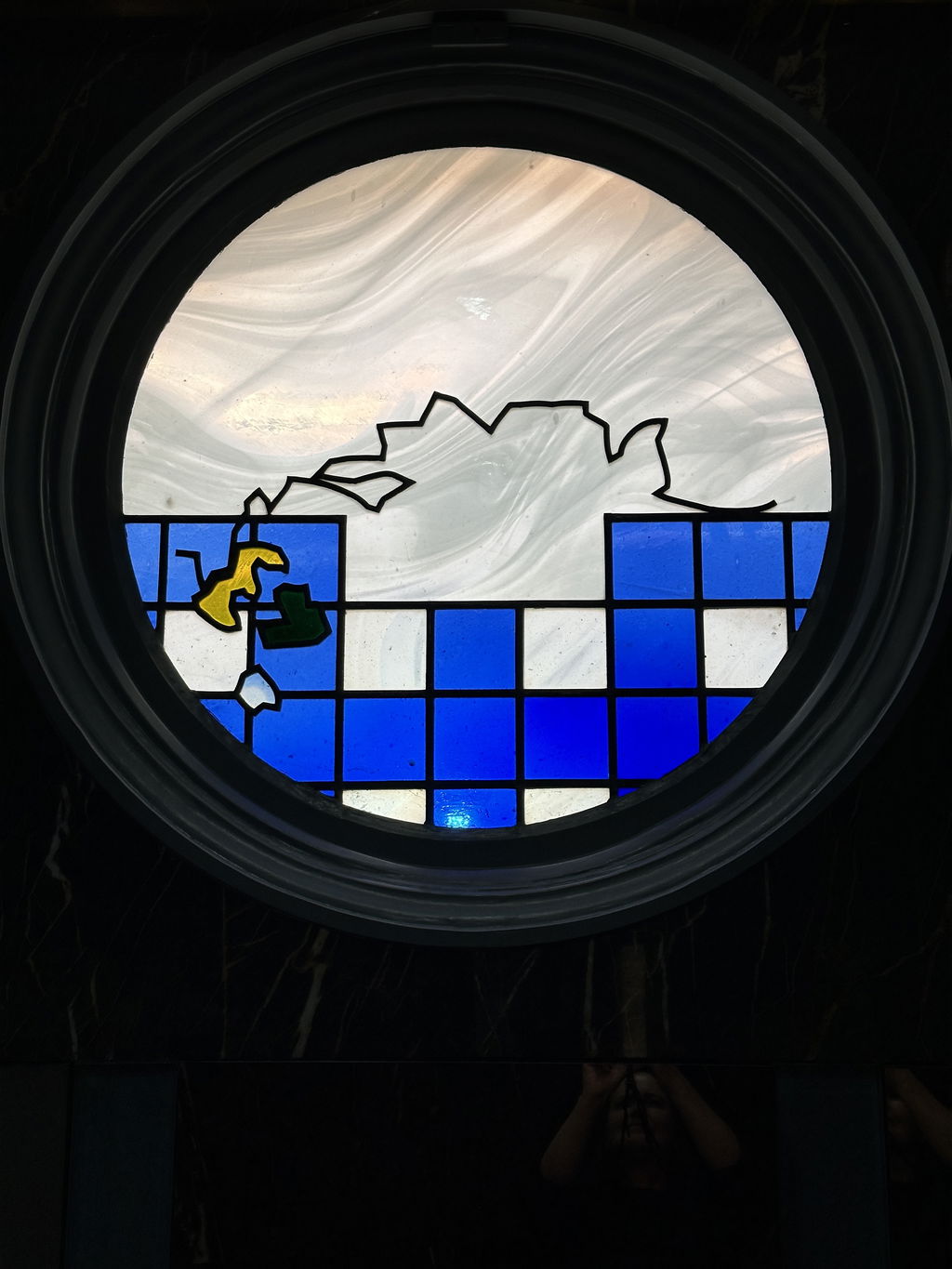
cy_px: 634
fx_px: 1760
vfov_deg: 39.7
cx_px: 476
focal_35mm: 48
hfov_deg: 30.3
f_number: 1.78
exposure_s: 1/489
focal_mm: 6.86
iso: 64
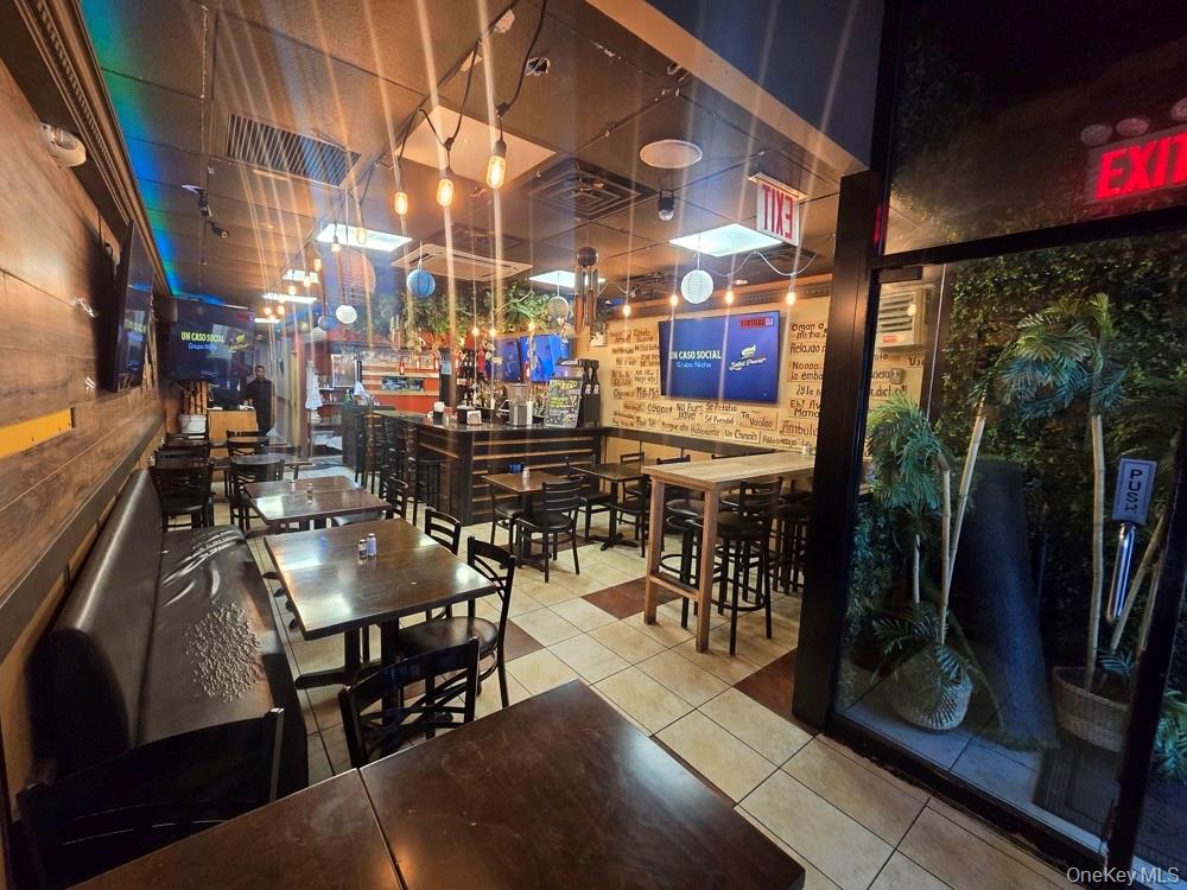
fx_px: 446
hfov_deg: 106.2
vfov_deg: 89.9
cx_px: 594
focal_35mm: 13
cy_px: 445
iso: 400
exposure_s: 1/60
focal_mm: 2.2
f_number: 2.2
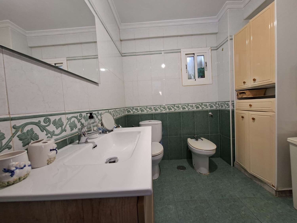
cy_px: 112
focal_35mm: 13
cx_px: 148
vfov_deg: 89.9
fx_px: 112
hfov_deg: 106.2
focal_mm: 1.74
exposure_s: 1/24
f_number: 2.2
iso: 160
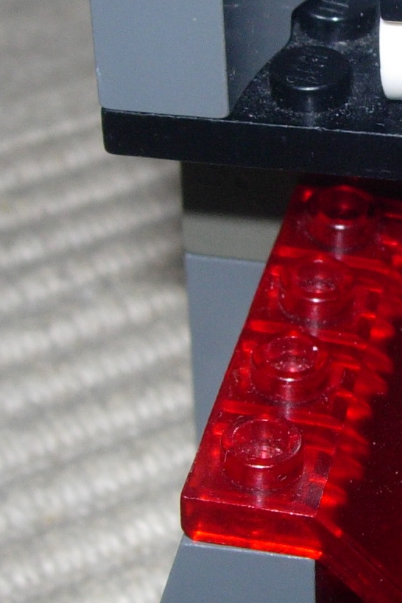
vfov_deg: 15.2
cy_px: 238
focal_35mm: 135
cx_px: 503
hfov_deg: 10.0
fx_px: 2261
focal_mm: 8.5
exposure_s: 1/64
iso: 79
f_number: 4.9
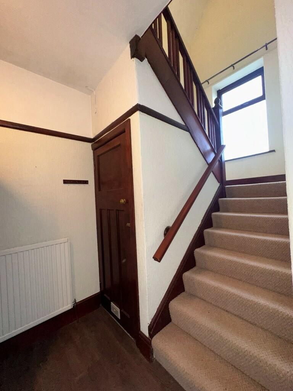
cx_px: 146
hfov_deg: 85.7
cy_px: 196
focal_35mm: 14
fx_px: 158
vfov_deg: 102.1
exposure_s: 1/50
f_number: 2.2
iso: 320
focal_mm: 2.22
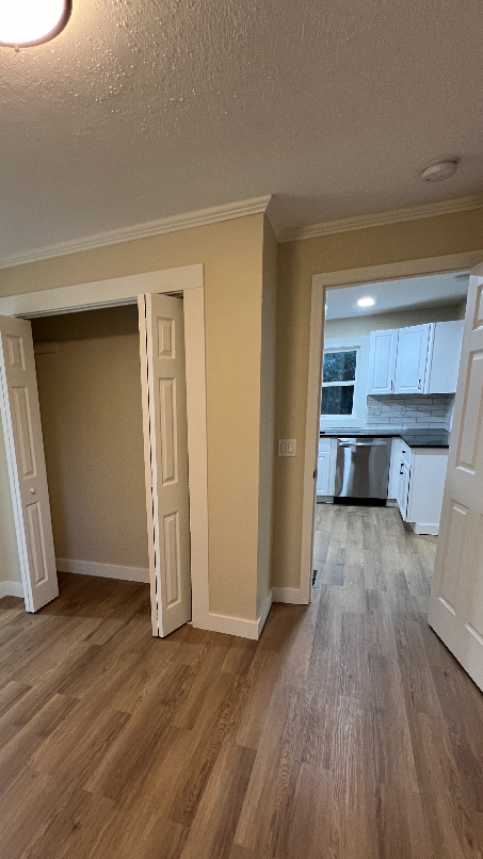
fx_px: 410
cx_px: 149
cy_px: 509
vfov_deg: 91.6
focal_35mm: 18
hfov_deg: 59.1
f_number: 1.8
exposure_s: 1/60
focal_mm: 1.57
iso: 250
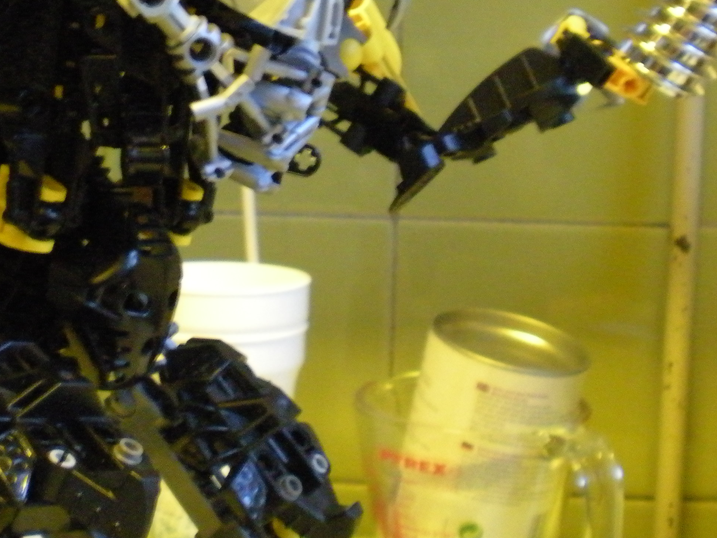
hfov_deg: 30.0
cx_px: 228
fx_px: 1326
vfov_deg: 22.8
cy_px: 160
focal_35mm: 64
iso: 800
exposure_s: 1/5.6
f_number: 3.1
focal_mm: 6.3
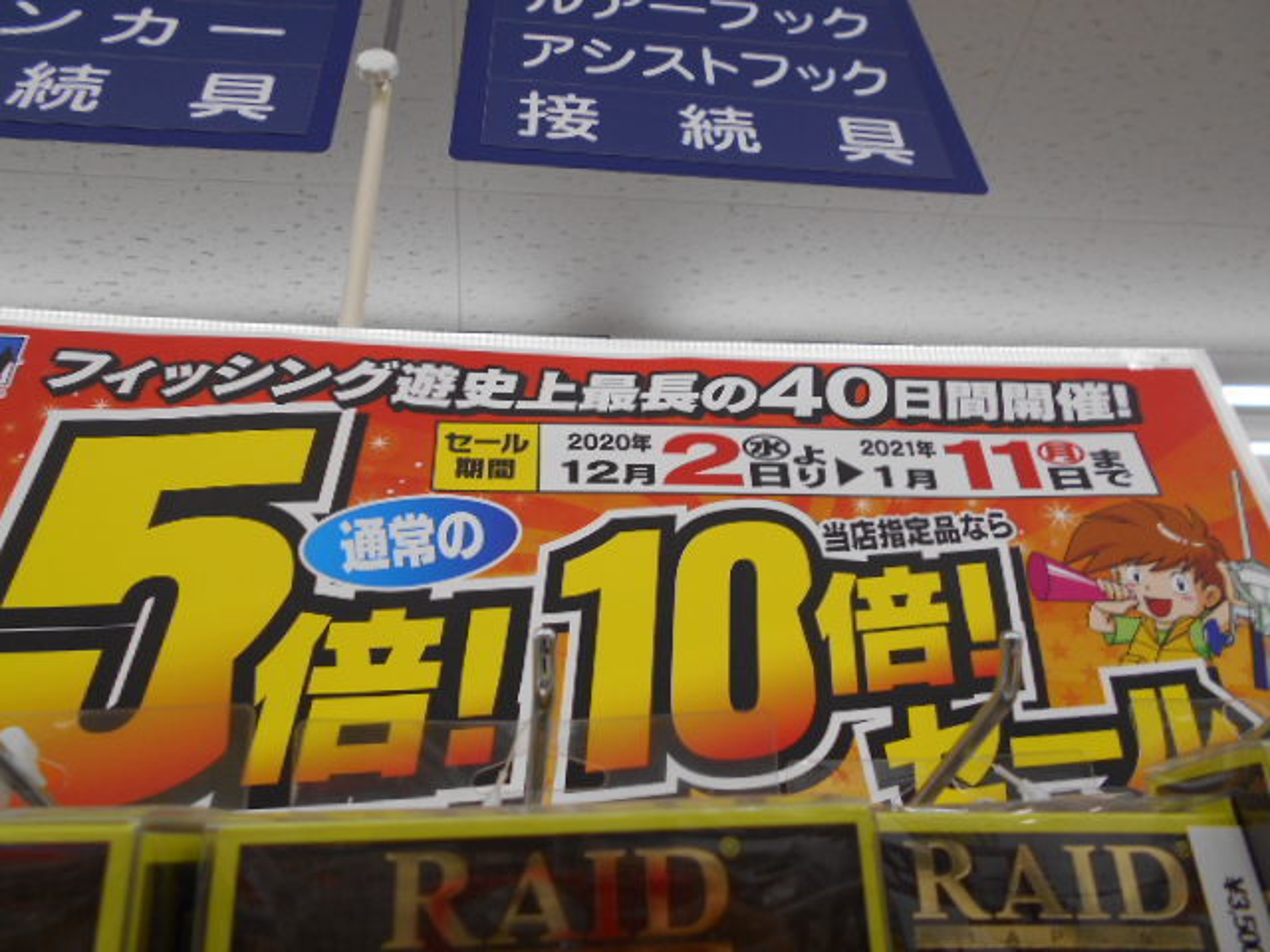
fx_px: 954
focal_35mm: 26
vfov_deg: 53.1
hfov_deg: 67.3
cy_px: 476
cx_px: 635
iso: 80
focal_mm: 4.6
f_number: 3.2
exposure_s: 1/50
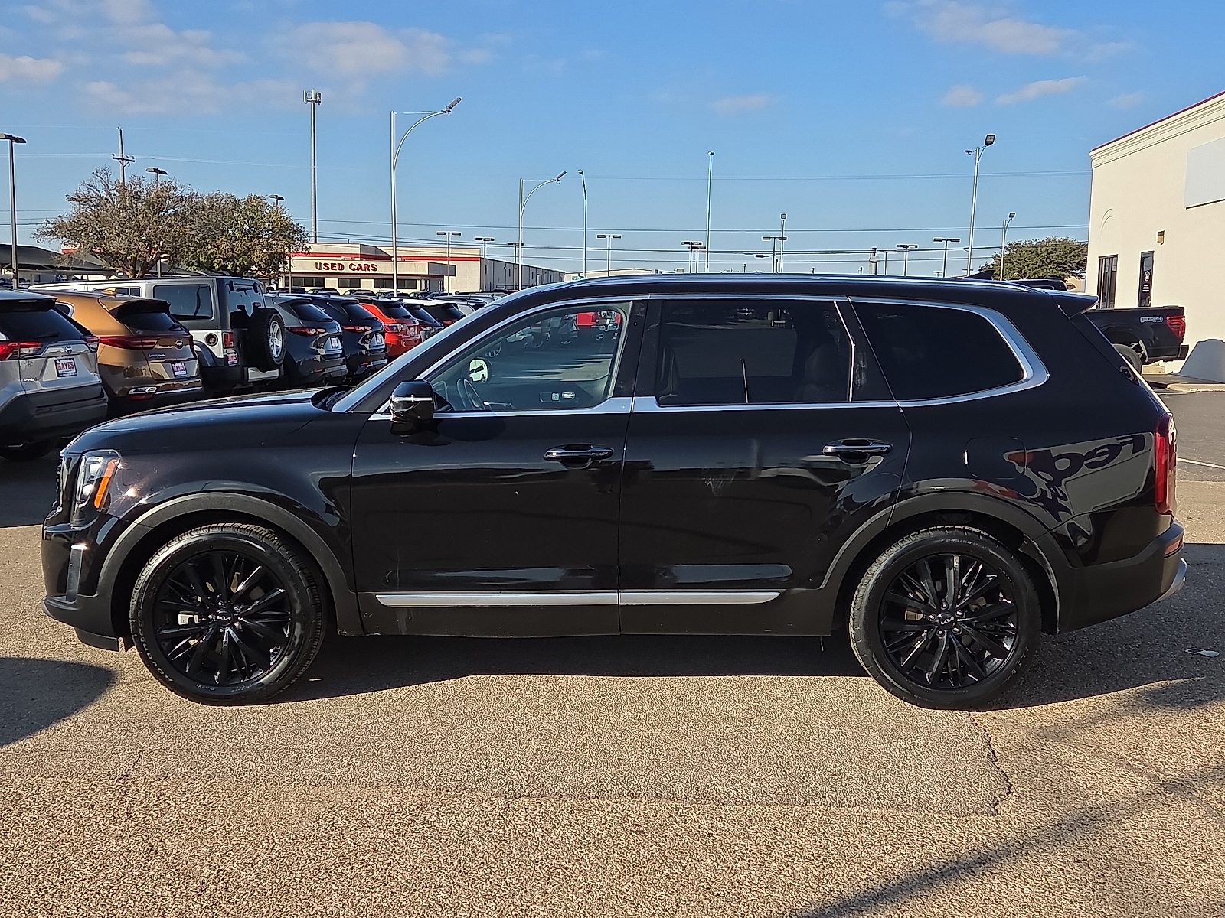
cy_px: 459
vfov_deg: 38.7
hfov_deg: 50.1
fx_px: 1309
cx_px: 612
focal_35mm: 37
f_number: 1.8
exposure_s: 1/1667
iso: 25
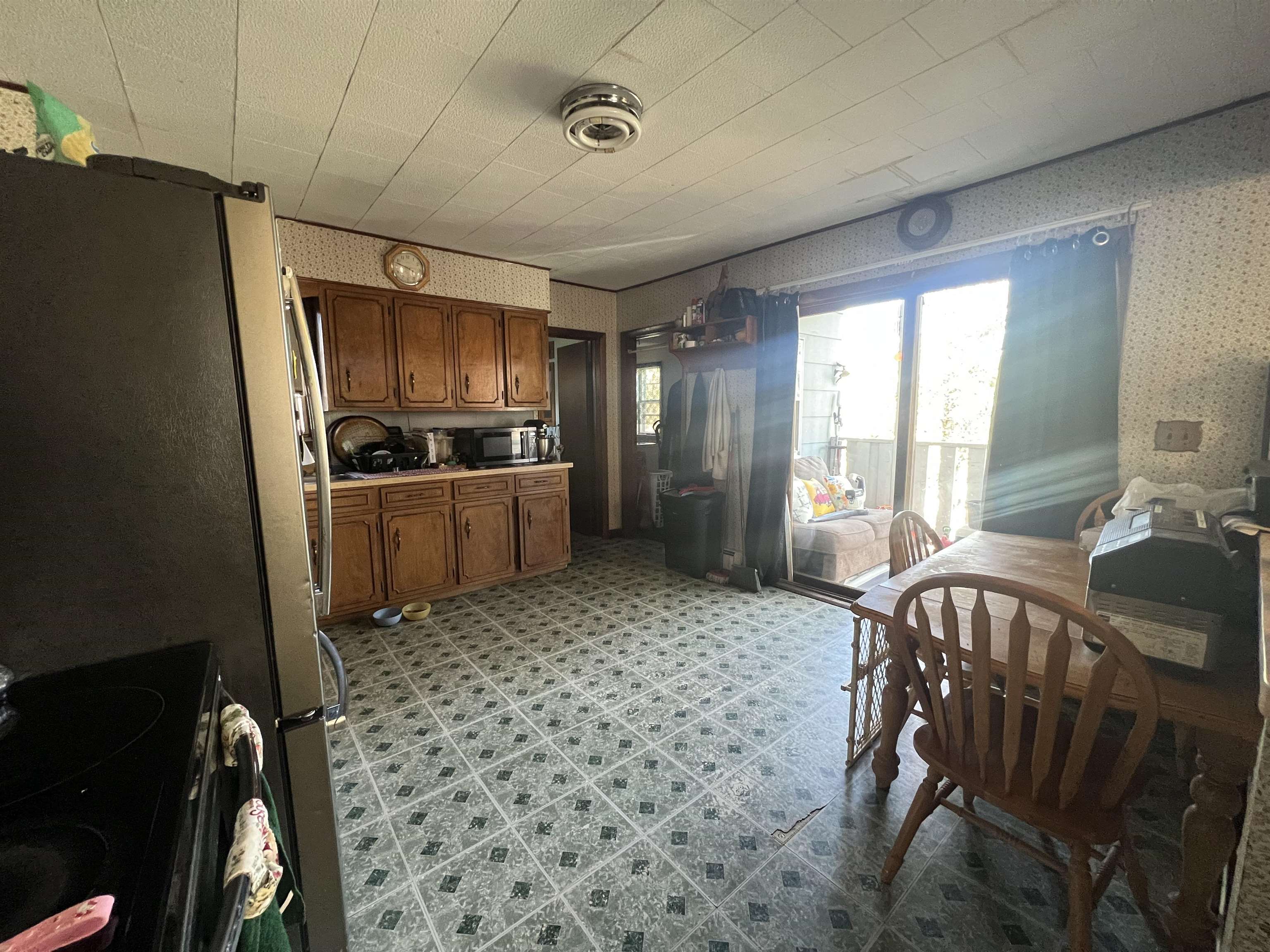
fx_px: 477
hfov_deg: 106.2
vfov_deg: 89.9
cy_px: 476
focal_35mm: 13
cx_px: 635
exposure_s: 1/60
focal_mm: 1.57
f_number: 1.8
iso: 400
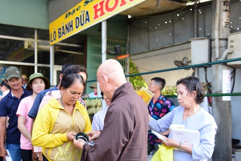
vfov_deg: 33.3
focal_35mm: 40
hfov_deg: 48.1
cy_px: 98
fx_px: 268
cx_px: 96
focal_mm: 32
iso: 400
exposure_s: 1/160
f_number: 4
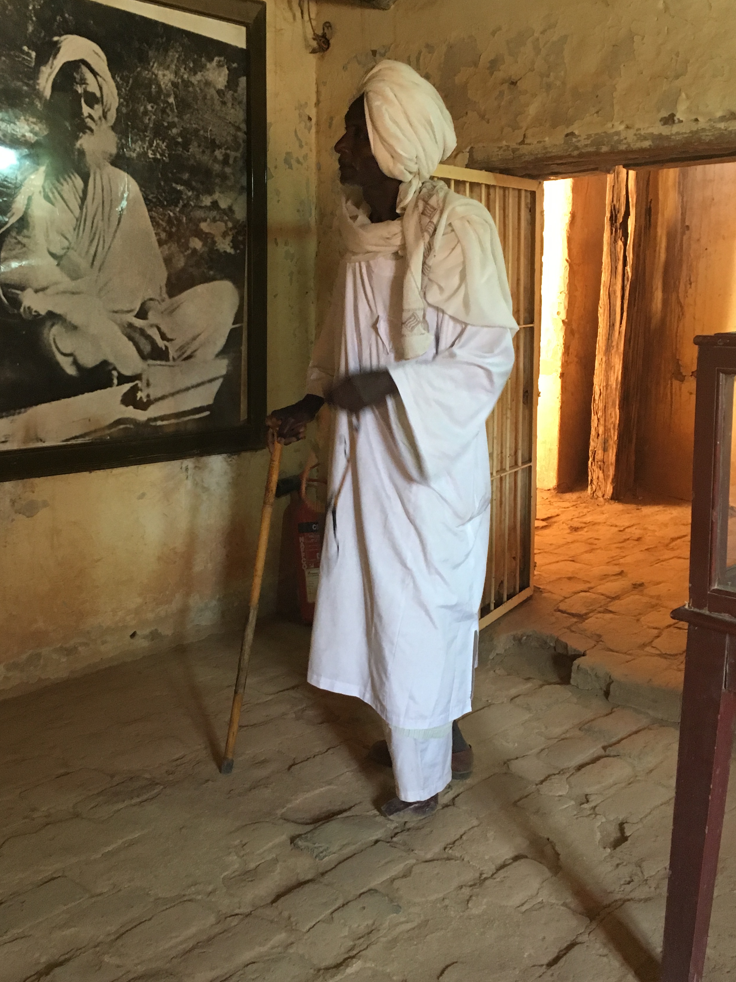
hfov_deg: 40.7
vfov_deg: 52.5
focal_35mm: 35
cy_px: 439
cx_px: 347
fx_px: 992
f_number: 2.2
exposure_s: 1/33
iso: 250
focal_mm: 4.15
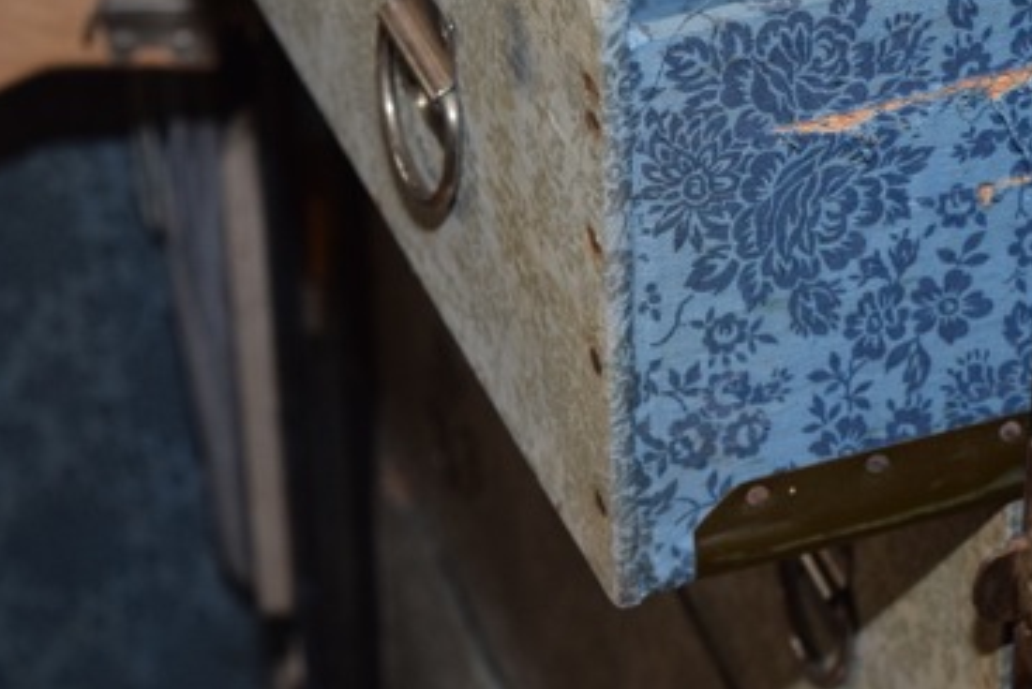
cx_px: 593
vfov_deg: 9.5
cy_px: 260
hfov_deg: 14.3
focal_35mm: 144
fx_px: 4126
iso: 800
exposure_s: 1/125
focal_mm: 55
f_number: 5.6
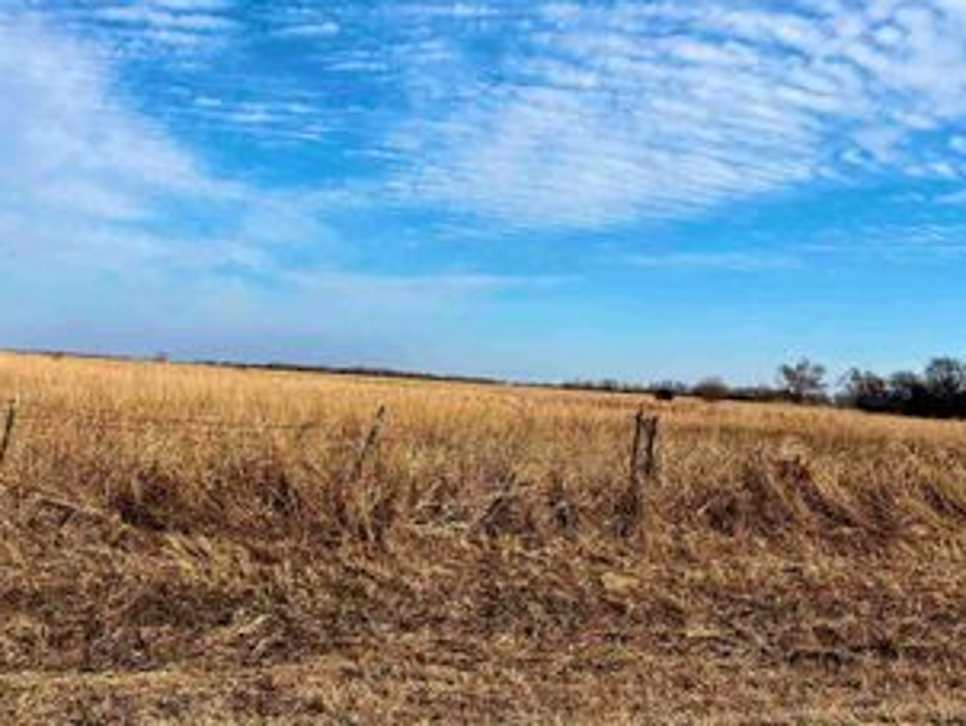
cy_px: 408
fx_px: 1201
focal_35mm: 43
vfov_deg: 33.6
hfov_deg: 43.8
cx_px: 509
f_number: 1.6
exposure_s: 1/4950
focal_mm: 5.96
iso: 50
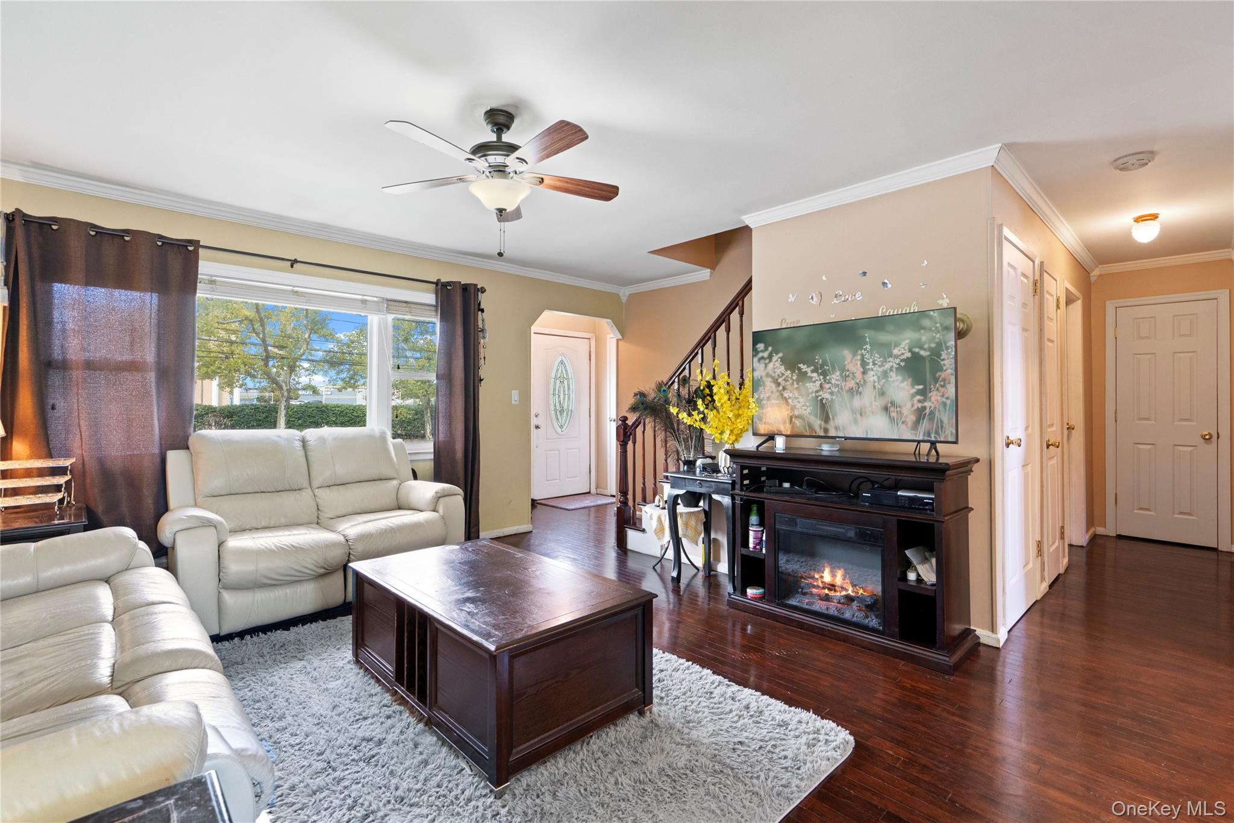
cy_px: 412
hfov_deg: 96.7
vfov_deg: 73.7
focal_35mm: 16
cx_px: 617
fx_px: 548
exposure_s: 1/10
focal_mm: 16
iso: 1000
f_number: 7.1
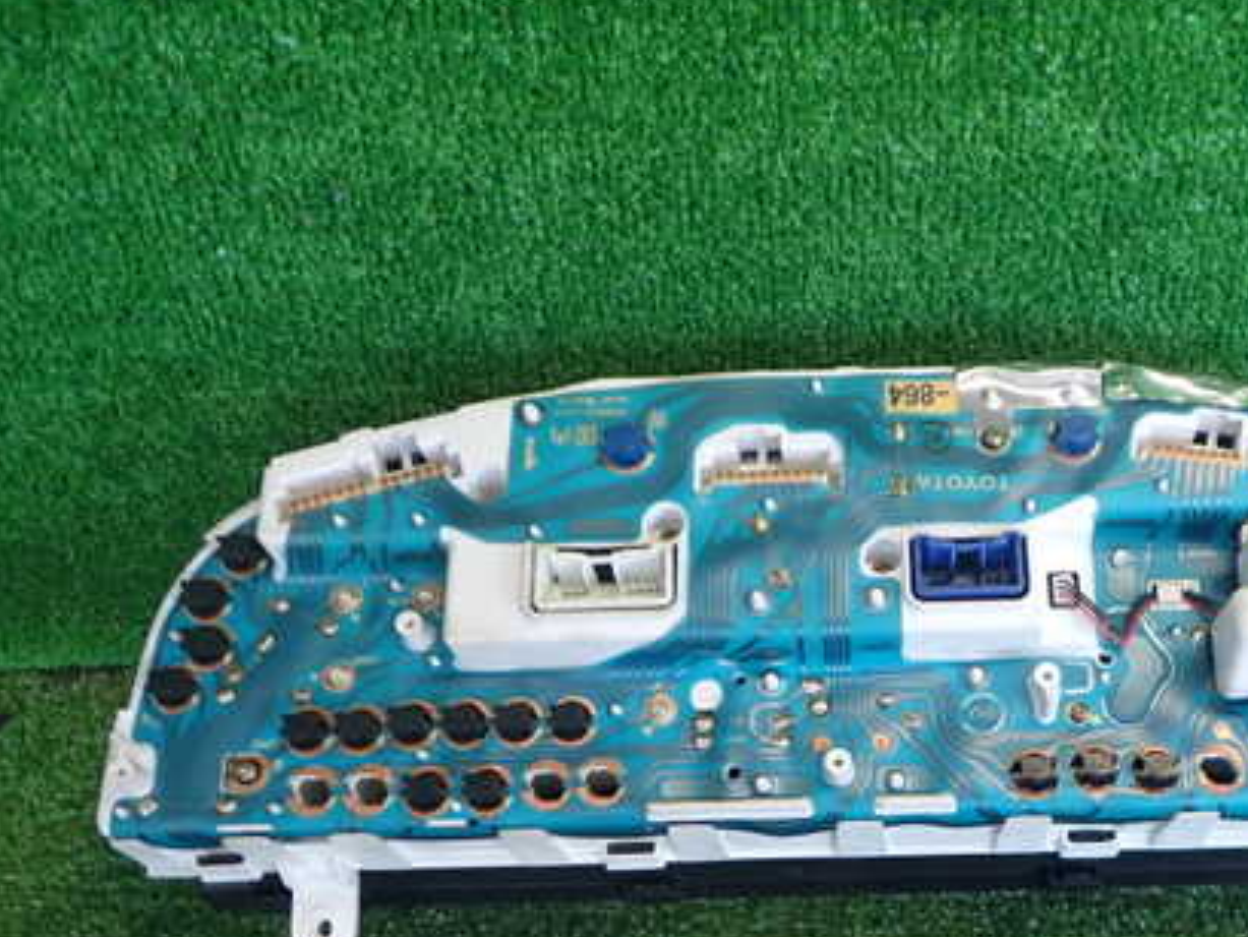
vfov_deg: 32.7
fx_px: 1587
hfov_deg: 42.0
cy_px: 595
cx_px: 888
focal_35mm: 44
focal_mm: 5.4
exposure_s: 1/80
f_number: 2.3
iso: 200
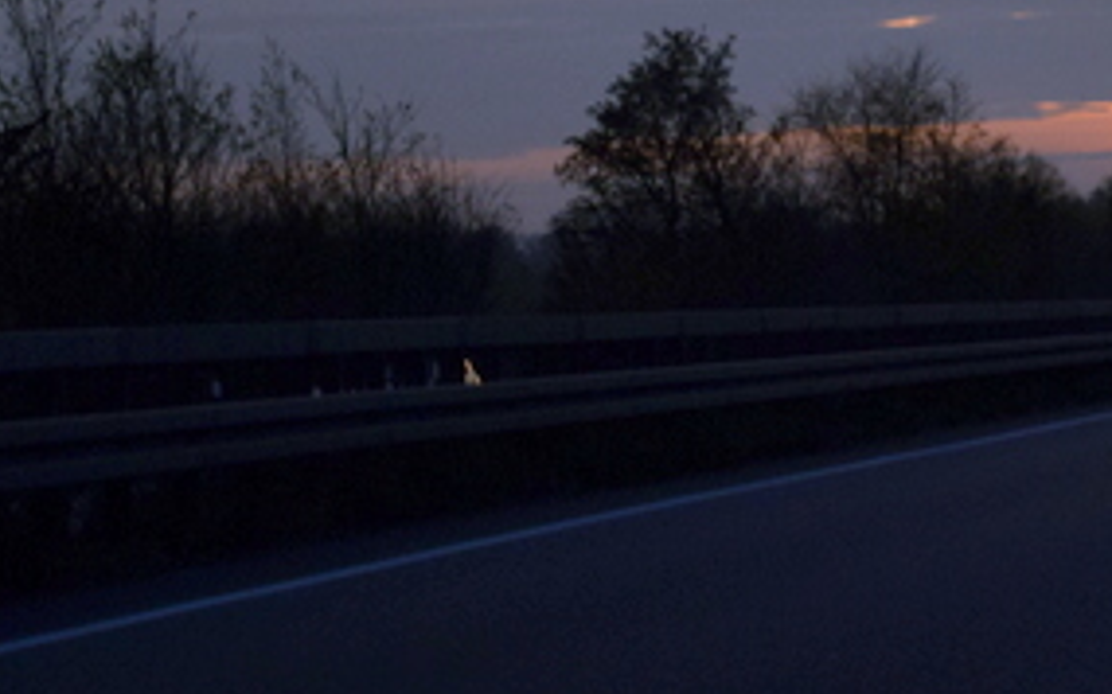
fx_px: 6242
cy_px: -148
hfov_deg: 10.0
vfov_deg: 6.3
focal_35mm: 206
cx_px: 1463
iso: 400
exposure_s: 1/1000
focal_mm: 48
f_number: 4.8
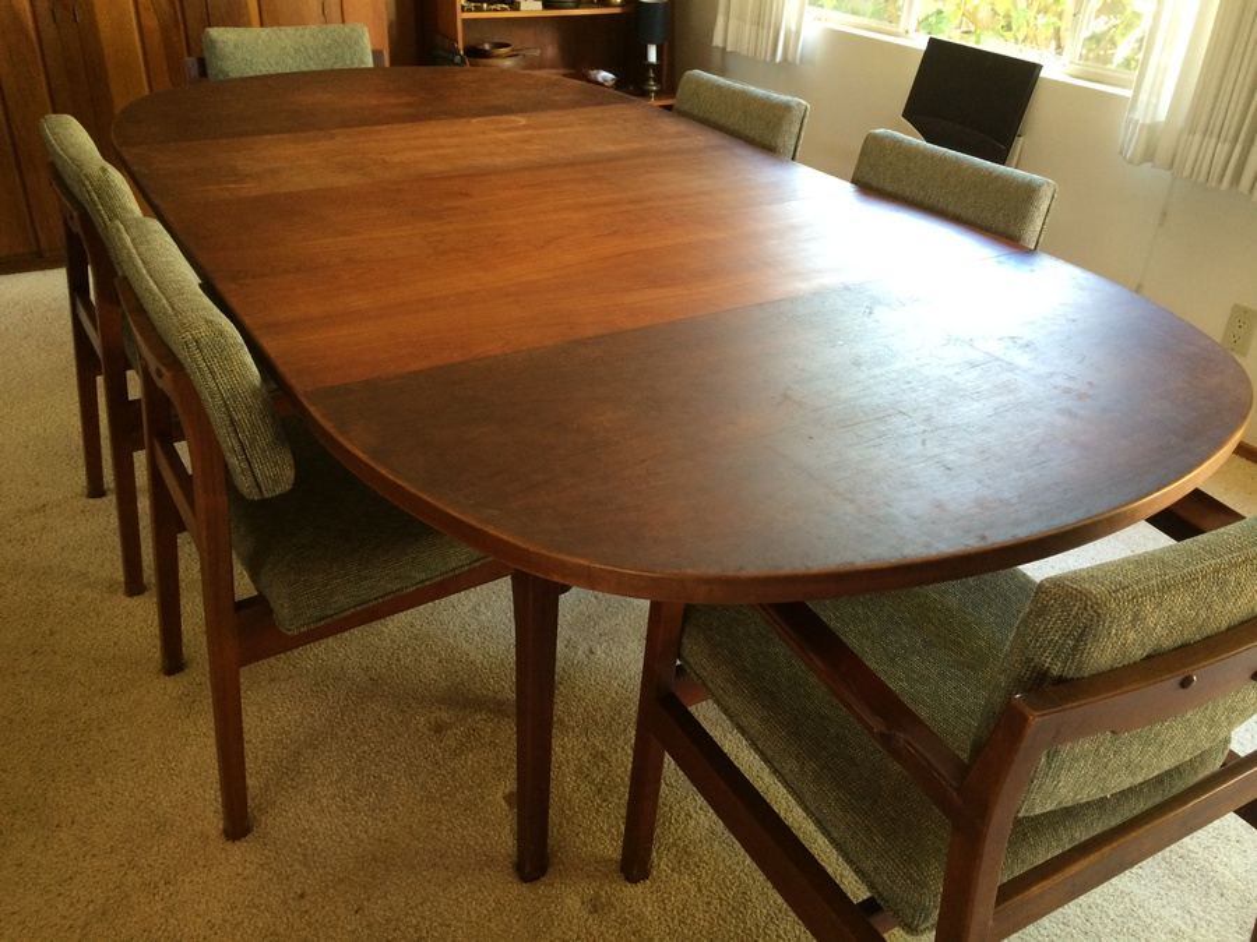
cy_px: 471
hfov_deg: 60.0
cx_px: 628
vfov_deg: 46.8
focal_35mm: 30
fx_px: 1089
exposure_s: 1/30
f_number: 2.2
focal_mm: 4.12
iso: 160
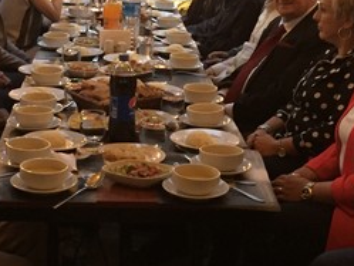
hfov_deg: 25.0
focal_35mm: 78
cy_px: 135
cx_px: 148
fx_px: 798
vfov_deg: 18.9
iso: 640
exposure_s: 1/17
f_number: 2.2
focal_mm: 4.15
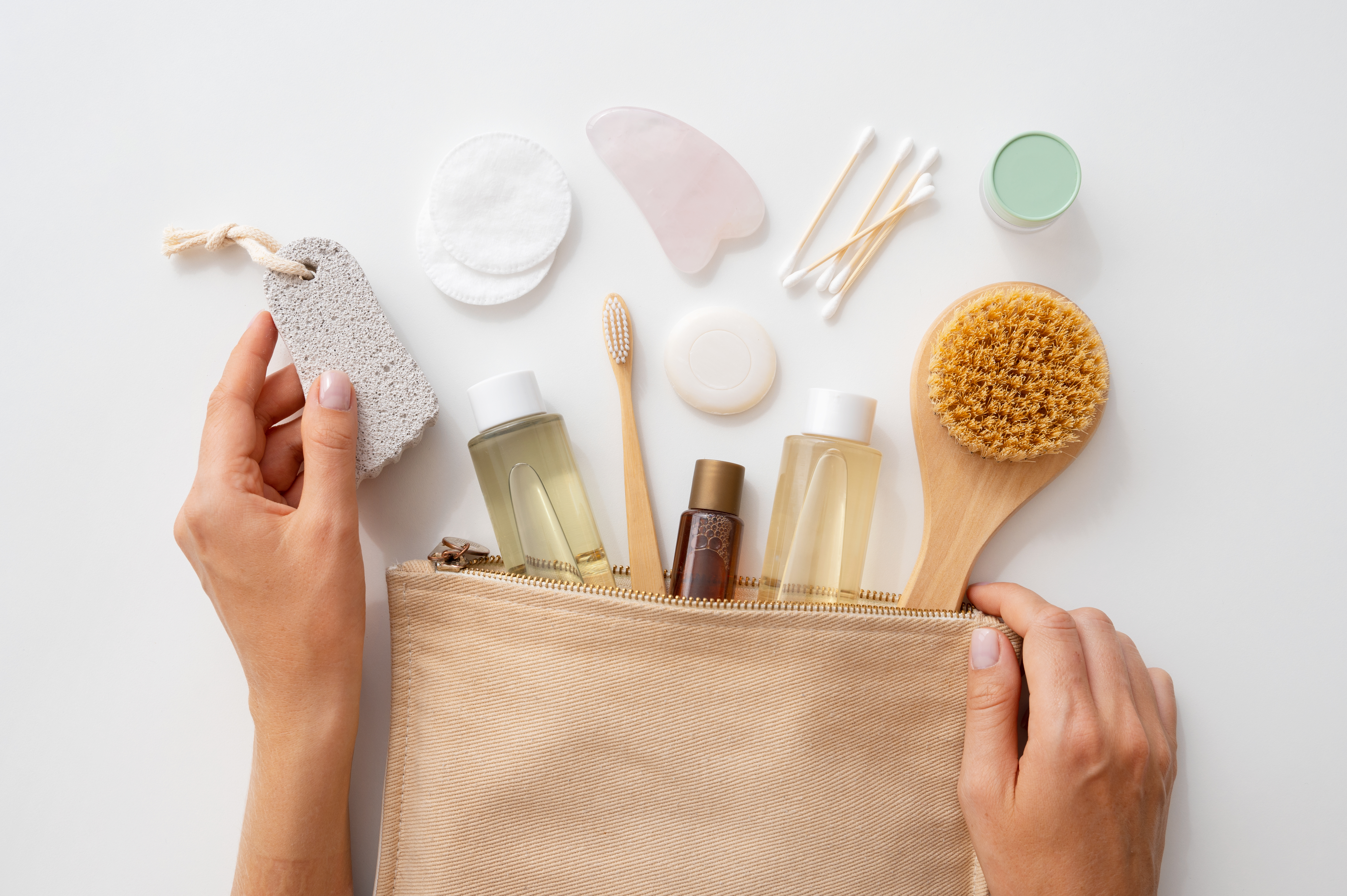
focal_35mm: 41
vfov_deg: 32.6
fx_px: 1533
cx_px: 674
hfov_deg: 47.4
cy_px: 448
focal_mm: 41
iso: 250
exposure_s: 1/250
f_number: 6.3
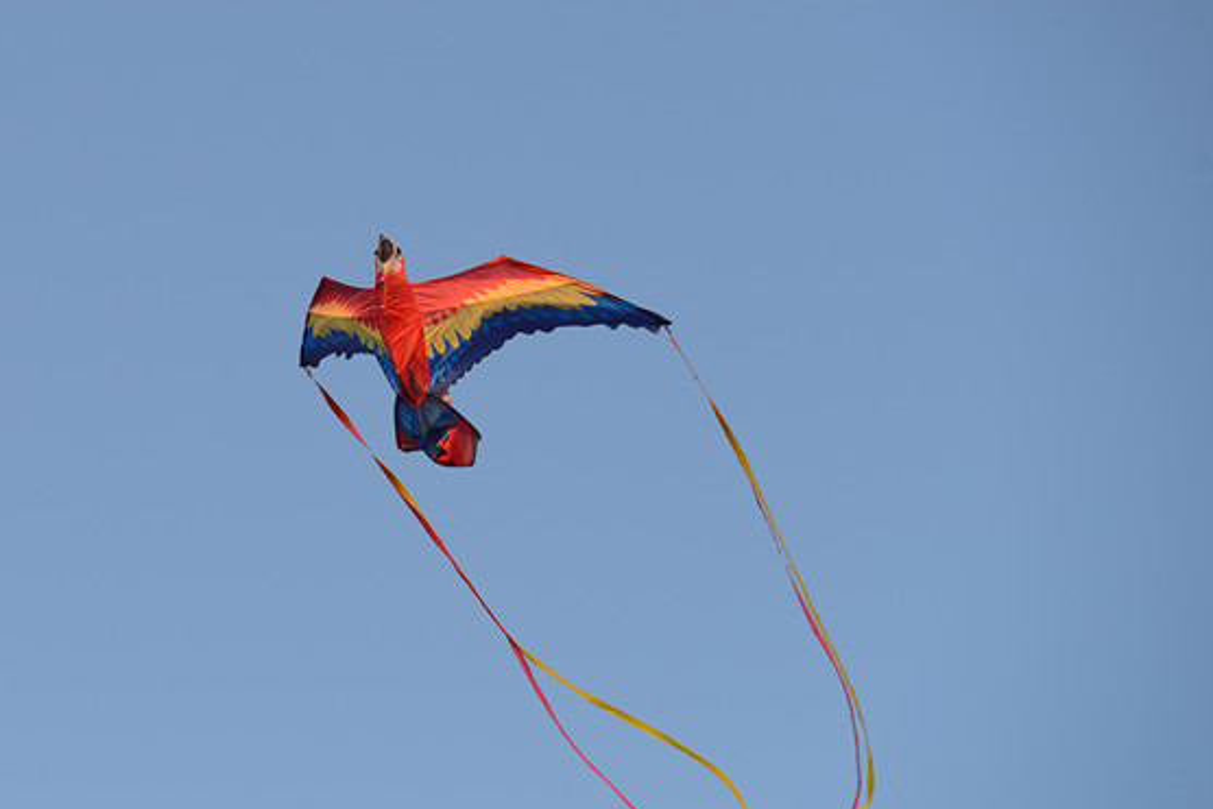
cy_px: 386
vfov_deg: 4.8
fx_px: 9706
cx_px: 384
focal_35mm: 288
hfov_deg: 7.1
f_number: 5.6
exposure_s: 1/500
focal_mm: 200
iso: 320
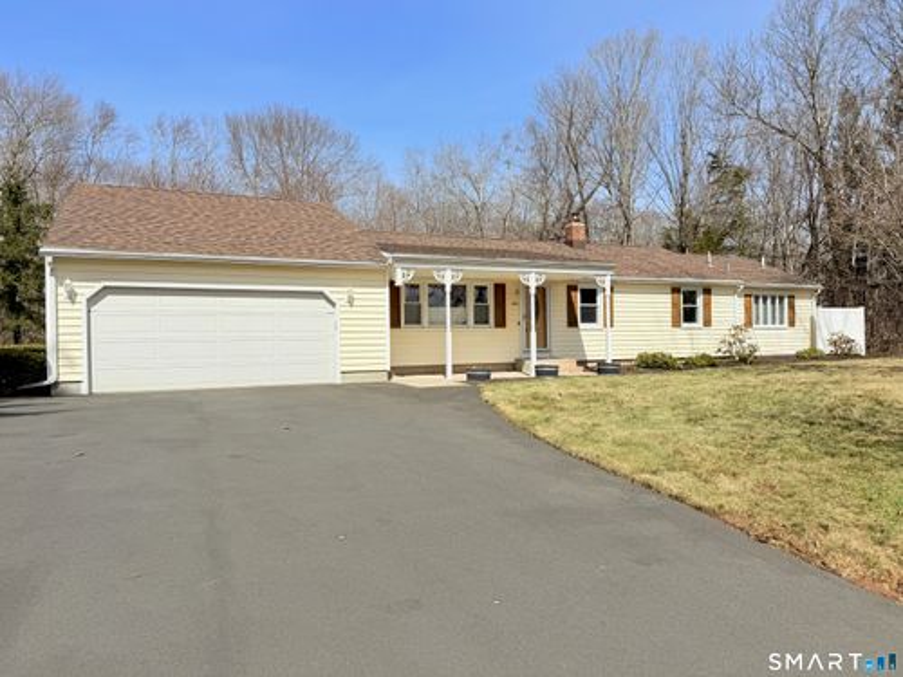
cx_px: 452
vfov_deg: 56.8
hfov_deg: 71.6
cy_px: 338
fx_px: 626
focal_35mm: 24
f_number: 1.78
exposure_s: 1/6711
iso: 80
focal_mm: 6.76
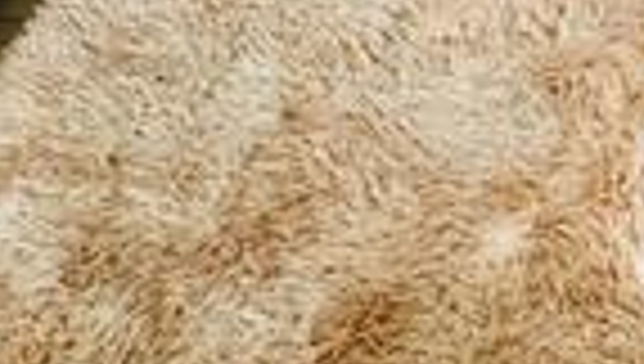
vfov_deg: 10.0
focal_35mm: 79
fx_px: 1351
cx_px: 635
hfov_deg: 25.6
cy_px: -818
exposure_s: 1/50
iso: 200
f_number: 1.8
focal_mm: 1.57
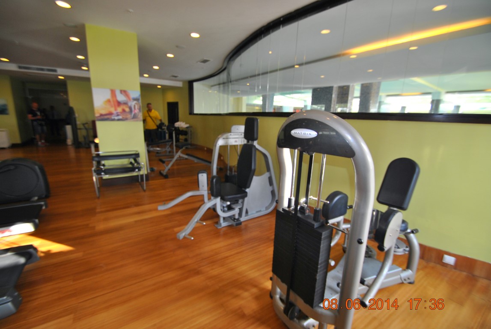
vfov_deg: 77.5
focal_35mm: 15
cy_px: 164
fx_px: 205
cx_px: 246
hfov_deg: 100.3
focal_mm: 10
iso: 200
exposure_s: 1/80
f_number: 3.5
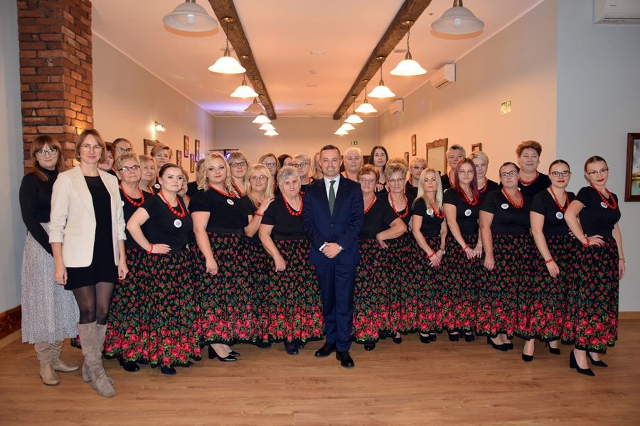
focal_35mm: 27
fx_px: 480
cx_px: 320
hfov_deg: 67.4
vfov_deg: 47.9
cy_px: 213
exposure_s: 1/80
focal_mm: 18
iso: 800
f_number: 4.5
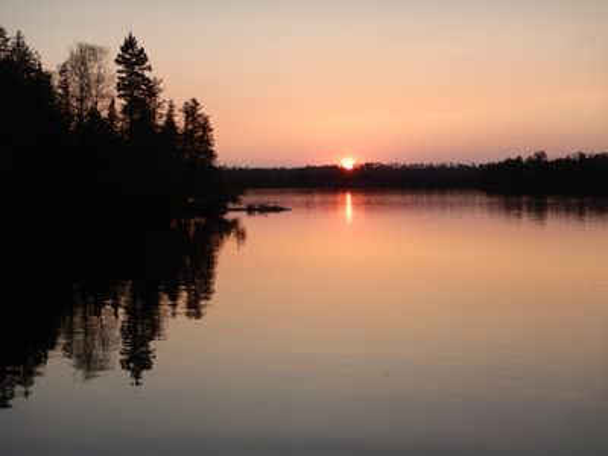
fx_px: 984
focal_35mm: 56
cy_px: 228
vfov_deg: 26.1
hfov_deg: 34.3
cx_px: 304
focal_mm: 10.1
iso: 125
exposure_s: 1/160
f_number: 4.4
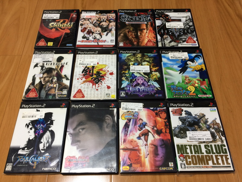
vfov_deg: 48.2
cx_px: 121
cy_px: 91
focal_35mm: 29
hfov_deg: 61.7
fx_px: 203
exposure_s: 1/30
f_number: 2.2
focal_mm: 4.15
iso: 40
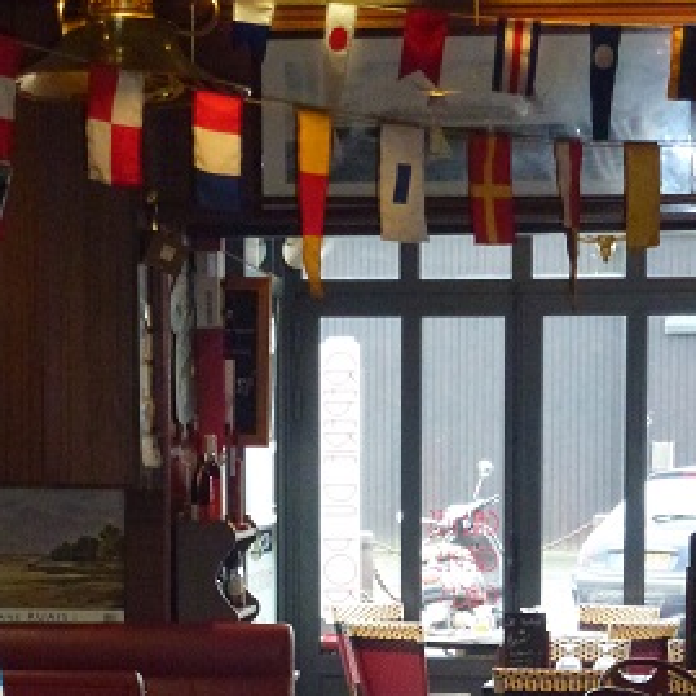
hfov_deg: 13.1
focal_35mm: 133
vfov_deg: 13.0
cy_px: 639
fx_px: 3025
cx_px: 317
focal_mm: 13.6
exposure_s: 1/60
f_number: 4.7
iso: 640
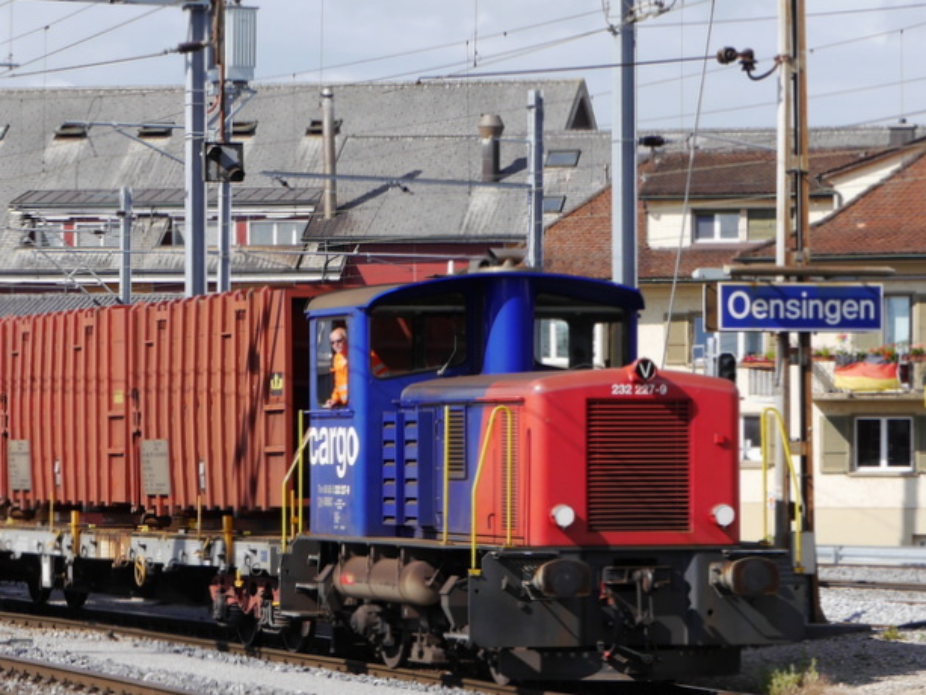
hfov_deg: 14.3
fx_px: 3666
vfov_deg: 10.8
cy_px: 376
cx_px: 236
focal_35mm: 137
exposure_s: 1/320
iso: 160
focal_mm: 42
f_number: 8
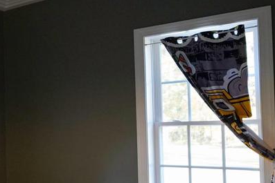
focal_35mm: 58
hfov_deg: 27.4
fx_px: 443
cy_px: 120
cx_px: -102
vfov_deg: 23.3
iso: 1600
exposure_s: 1/160
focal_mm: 16
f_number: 3.5
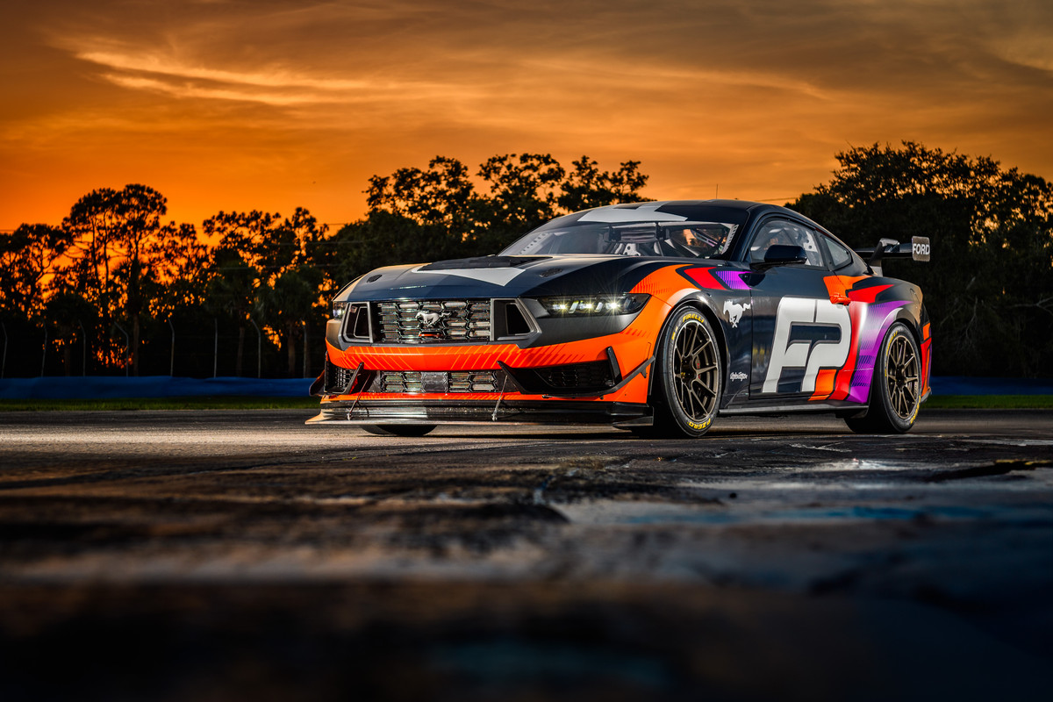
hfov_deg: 28.1
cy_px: 351
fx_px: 2106
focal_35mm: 72
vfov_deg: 18.9
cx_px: 526
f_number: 4
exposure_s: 1/125
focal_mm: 48
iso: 100
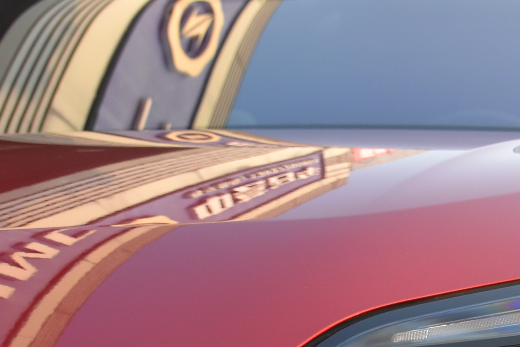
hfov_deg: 17.2
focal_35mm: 114
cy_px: 367
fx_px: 1647
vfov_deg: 11.9
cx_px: 613
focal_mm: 22
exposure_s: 1/160
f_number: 6.3
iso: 400
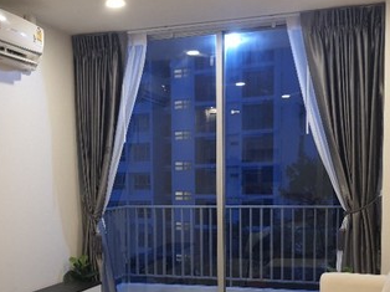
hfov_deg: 36.0
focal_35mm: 53
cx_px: 142
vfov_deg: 27.2
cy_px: 215
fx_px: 597
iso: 400
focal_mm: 4.32
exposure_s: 1/50
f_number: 1.7
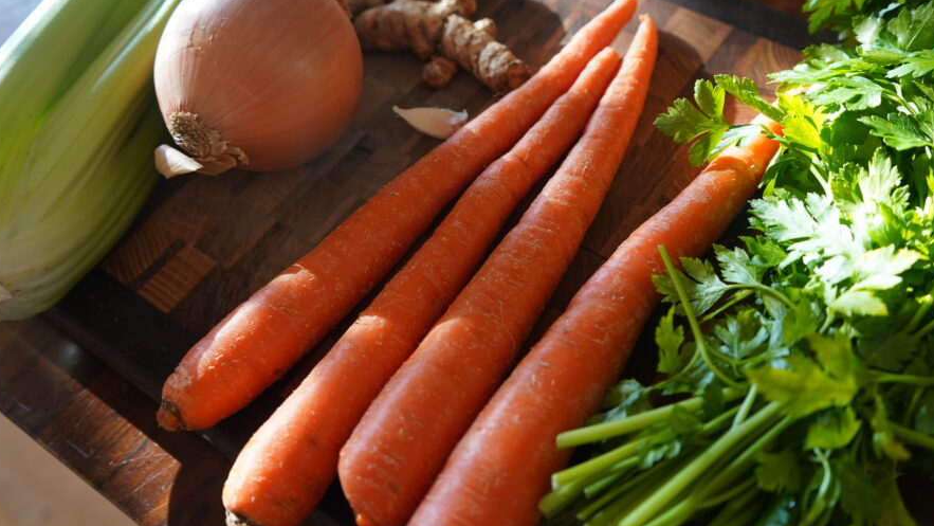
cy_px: 237
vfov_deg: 34.6
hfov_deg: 57.9
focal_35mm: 34
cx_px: 509
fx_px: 842
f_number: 4
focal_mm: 28
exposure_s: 1/60
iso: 320
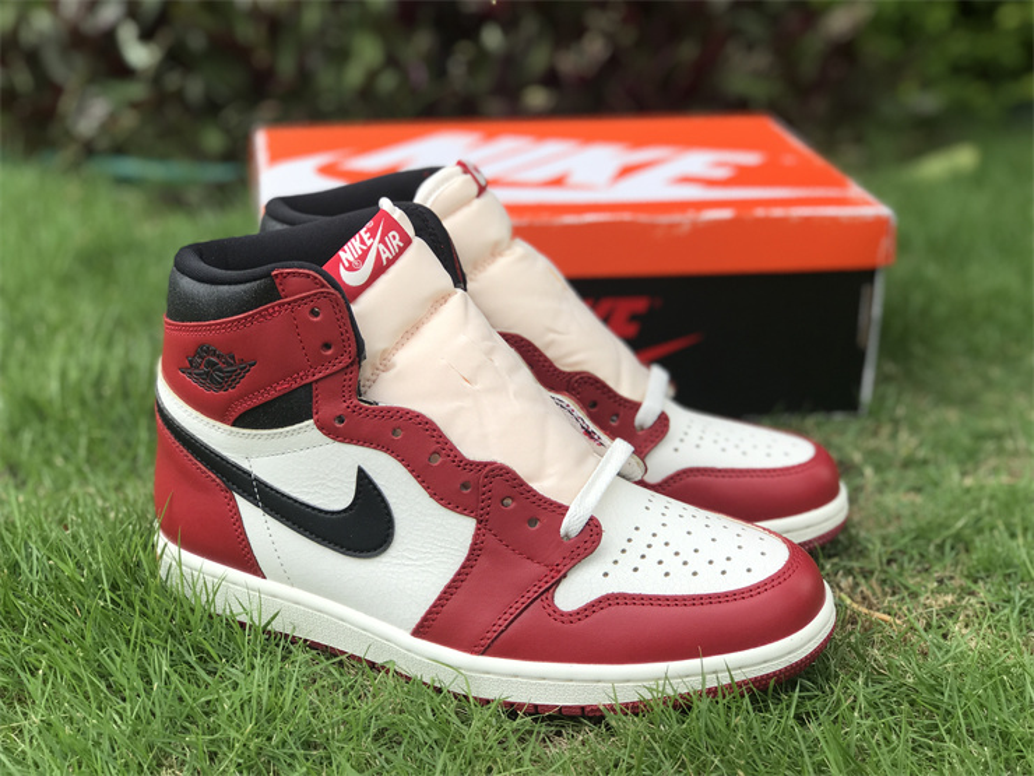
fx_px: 1703
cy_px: 388
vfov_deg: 25.7
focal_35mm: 57
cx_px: 517
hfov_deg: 33.8
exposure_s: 1/213
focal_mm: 6.6
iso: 20
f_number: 2.8
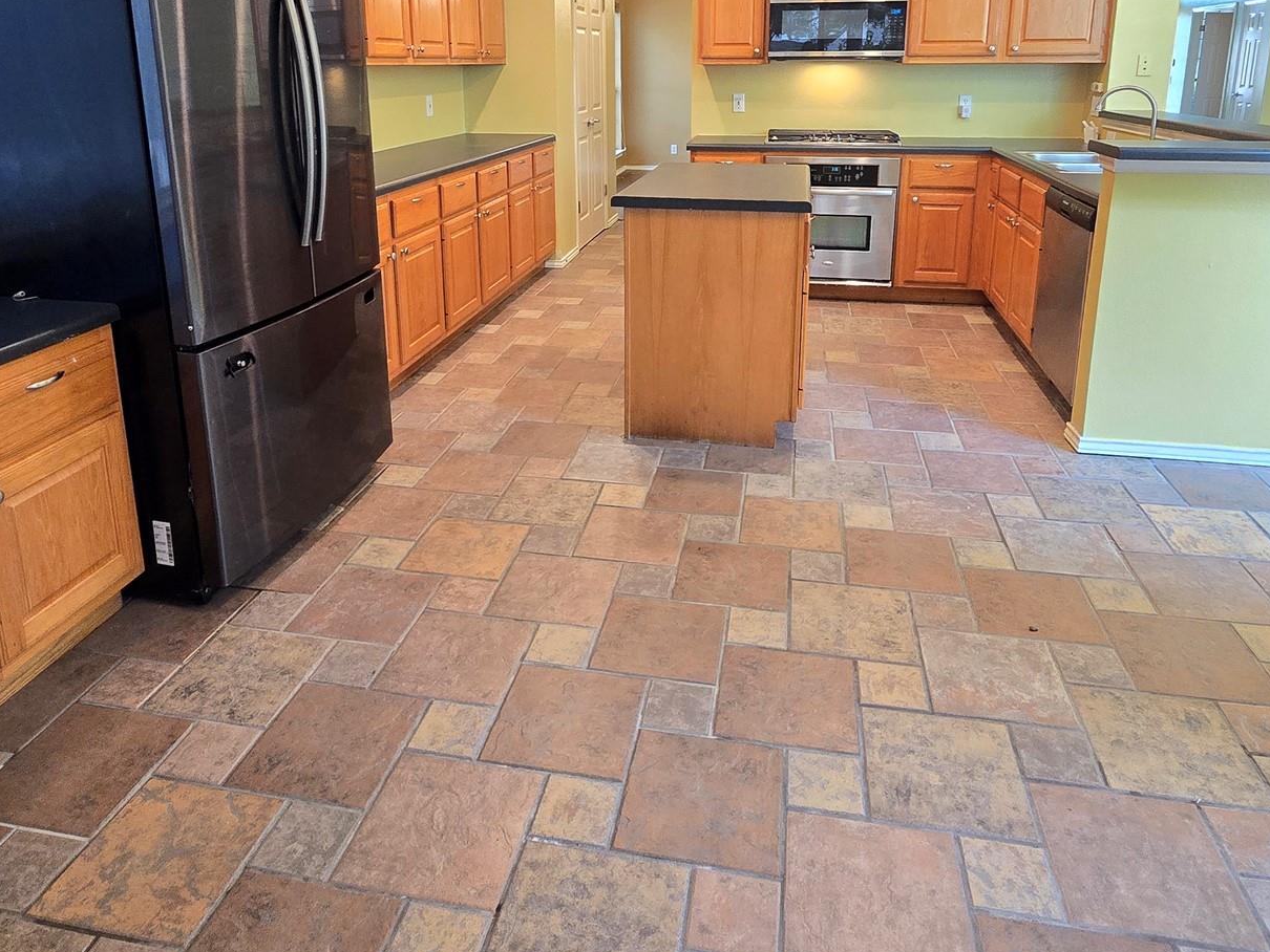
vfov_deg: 58.9
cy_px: 279
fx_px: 807
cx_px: 636
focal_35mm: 22
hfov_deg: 76.4
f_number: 2.2
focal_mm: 2.2
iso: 320
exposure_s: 1/60
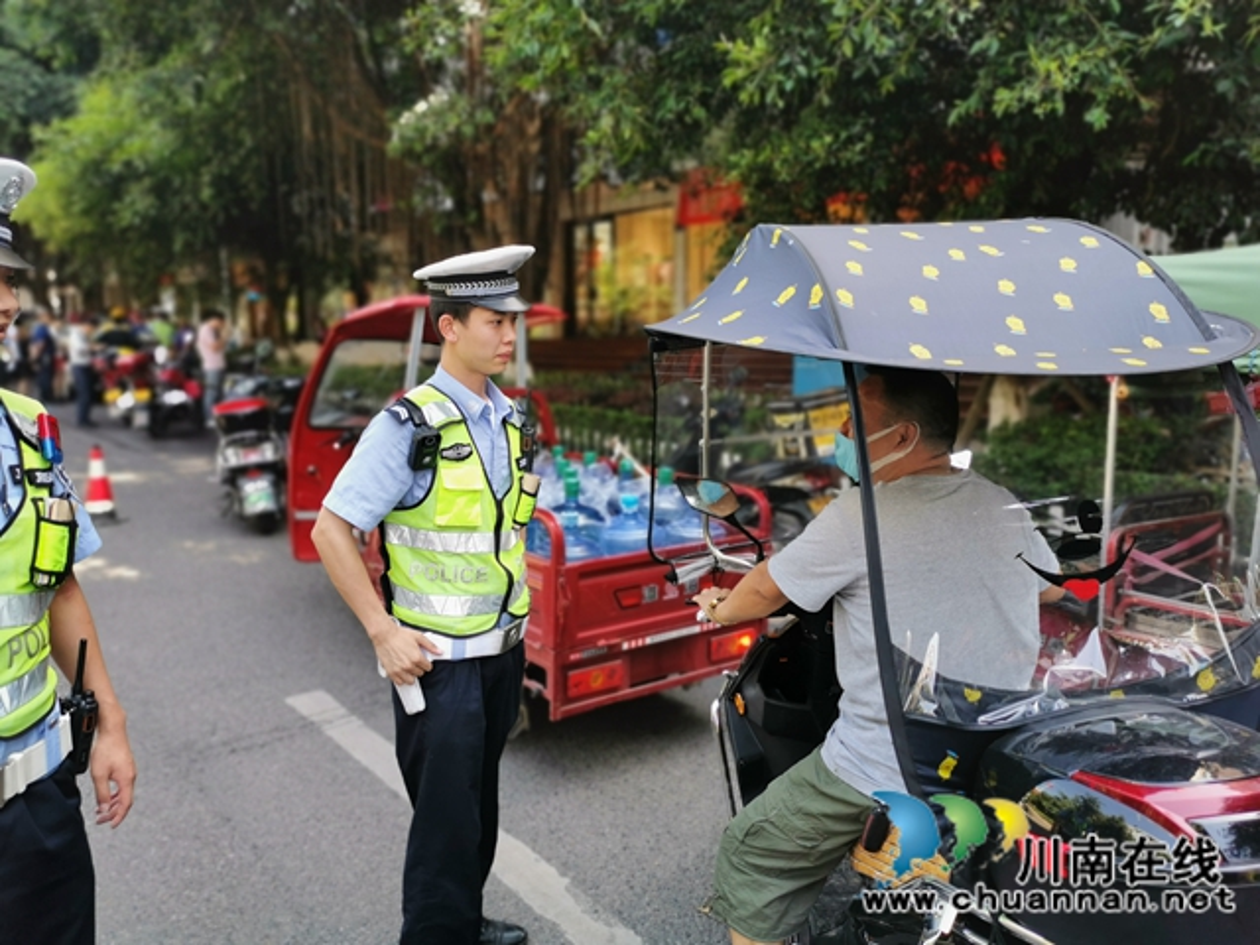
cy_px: 472
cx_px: 630
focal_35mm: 27
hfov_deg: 65.3
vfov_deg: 51.4
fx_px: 983
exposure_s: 1/146
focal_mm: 5.58
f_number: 1.8
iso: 50
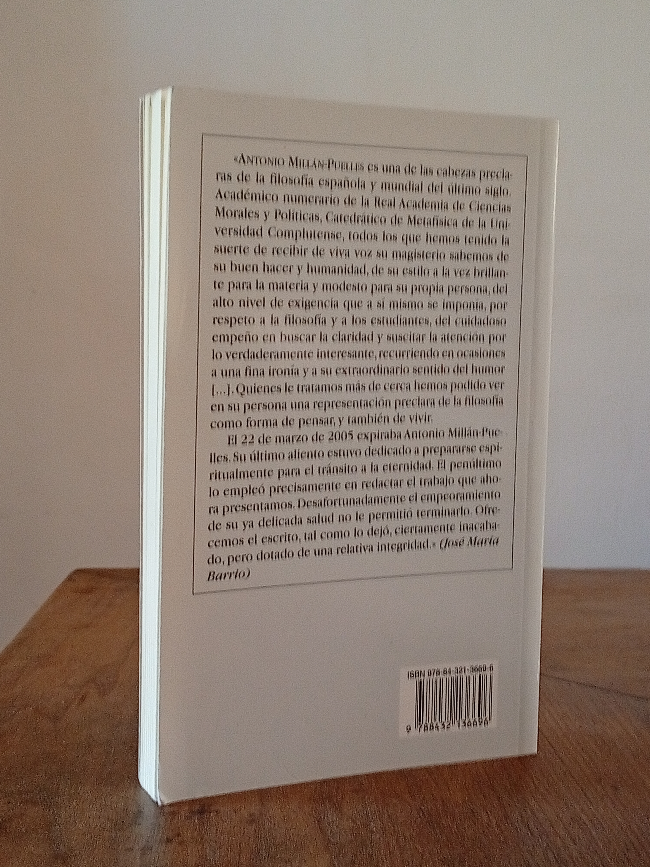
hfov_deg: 26.6
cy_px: 433
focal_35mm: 55
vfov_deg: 34.9
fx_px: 1377
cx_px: 328
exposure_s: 1/20
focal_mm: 3.98
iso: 553
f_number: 1.8
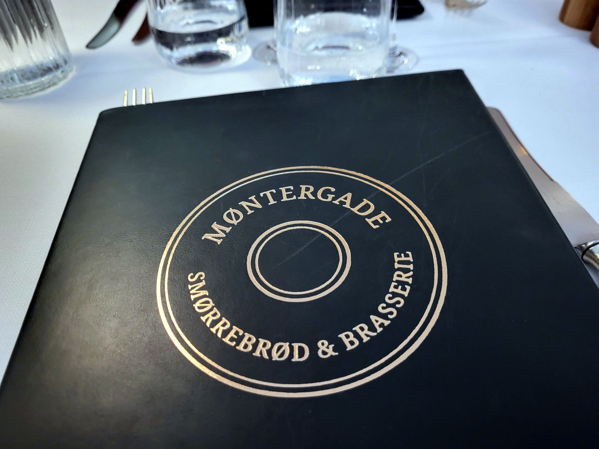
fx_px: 450
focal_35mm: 26
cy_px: 224
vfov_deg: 53.1
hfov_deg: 67.3
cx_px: 300
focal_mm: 5.4
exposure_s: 1/25
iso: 1000
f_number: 1.8
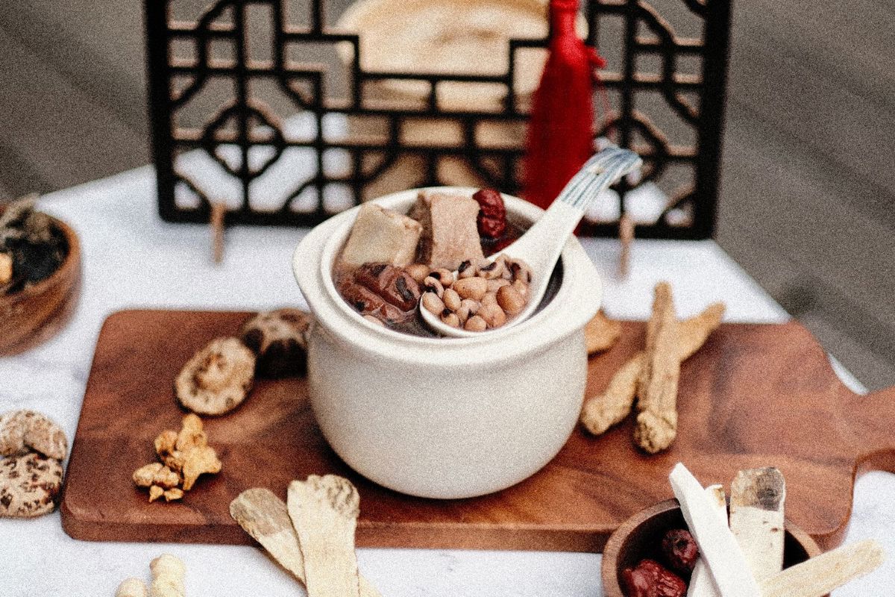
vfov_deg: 16.3
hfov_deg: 24.2
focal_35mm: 84
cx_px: 448
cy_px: 298
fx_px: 2088
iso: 125
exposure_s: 1/3500
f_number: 1.2
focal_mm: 56
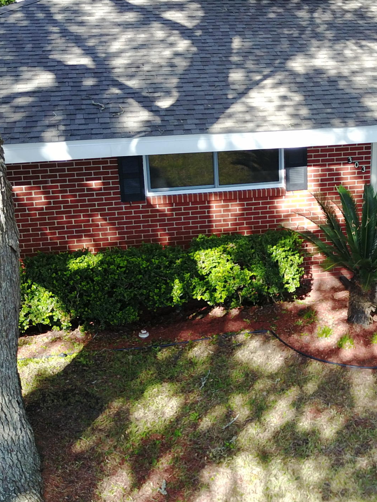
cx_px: 308
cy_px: 234
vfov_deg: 34.9
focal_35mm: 55
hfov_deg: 26.0
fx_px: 798
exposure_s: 1/211
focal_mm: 4.7
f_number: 2.2
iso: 100
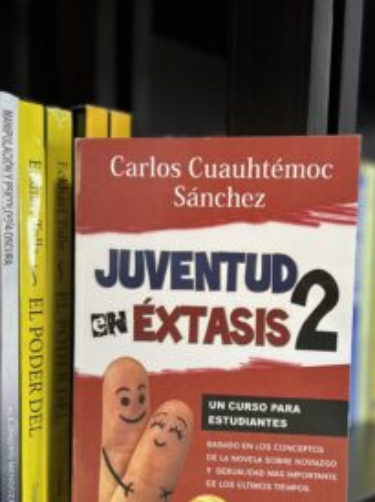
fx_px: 550
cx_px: 203
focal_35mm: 38
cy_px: 299
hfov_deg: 37.6
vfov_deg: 48.7
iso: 200
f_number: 1.5
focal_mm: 5.7
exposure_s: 1/60
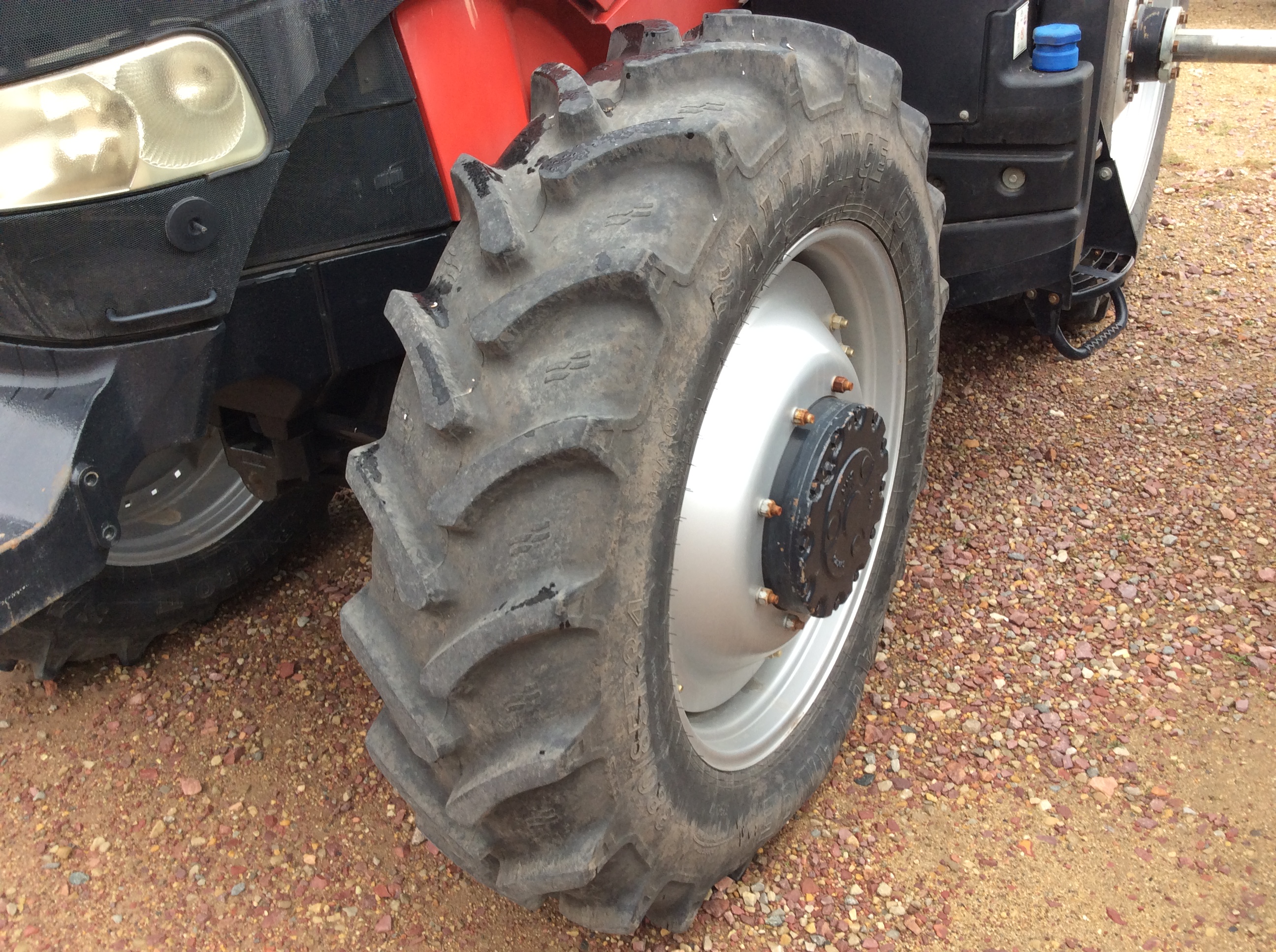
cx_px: 638
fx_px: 1178
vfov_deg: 44.1
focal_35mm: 32
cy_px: 476
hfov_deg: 56.9
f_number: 2.4
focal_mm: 3.3
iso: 32
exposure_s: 1/146
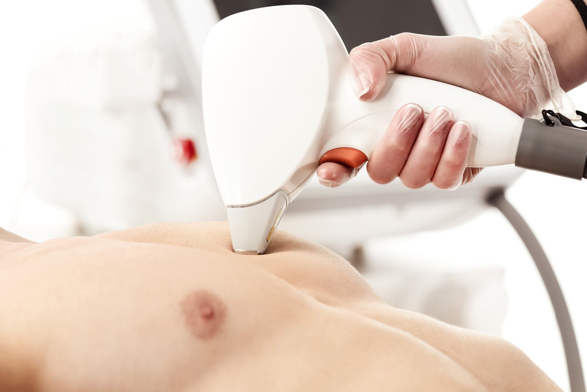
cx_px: 294
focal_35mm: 105
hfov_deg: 19.4
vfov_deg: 13.1
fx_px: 1713
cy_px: 196
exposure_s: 1/50
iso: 160
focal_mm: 105
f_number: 6.3
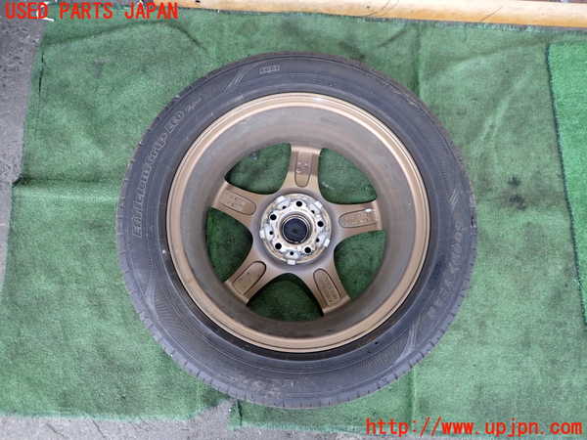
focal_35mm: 25
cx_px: 294
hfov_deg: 69.4
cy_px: 220
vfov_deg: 54.9
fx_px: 424
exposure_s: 1/80
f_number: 2
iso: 200
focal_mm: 4.5
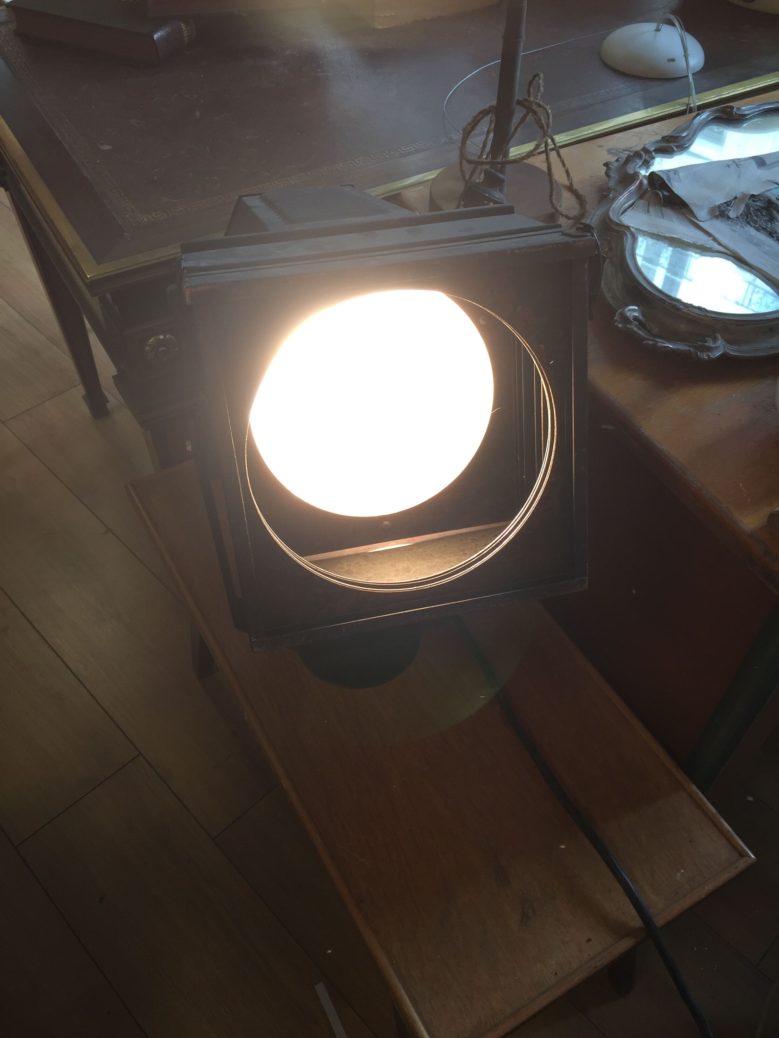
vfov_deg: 61.7
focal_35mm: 29
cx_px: 390
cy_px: 519
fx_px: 870
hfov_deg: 48.2
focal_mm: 4.15
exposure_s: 1/50
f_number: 2.2
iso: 32
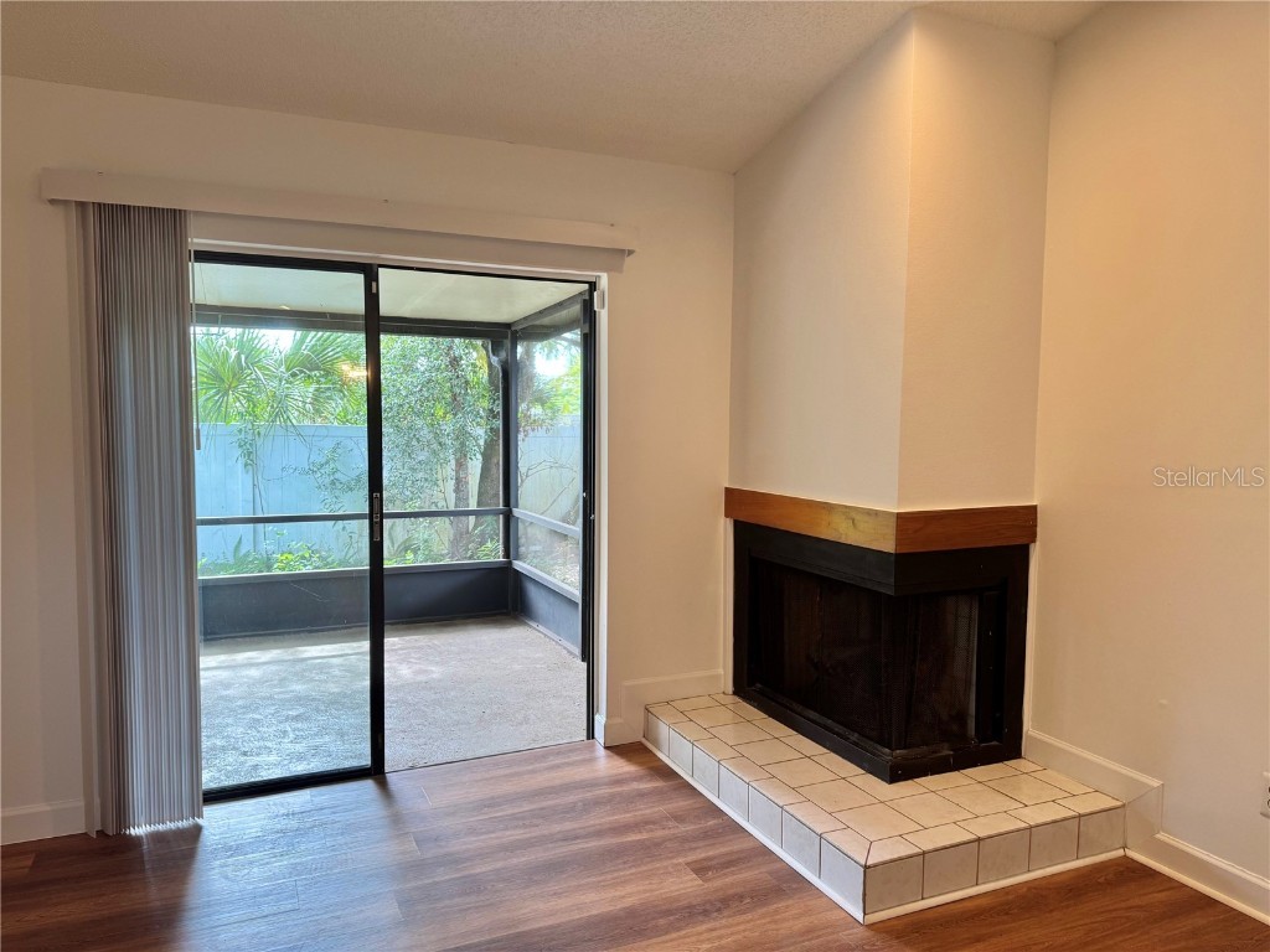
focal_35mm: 24
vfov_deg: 56.8
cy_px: 476
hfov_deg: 71.6
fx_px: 881
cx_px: 635
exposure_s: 1/60
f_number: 1.78
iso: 125
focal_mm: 6.76
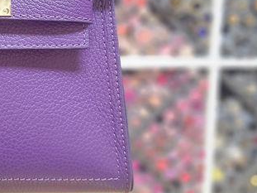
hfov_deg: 31.4
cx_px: 16
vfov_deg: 24.5
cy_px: 22
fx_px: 430
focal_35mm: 58
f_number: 1.8
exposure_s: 1/100
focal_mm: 5
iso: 640
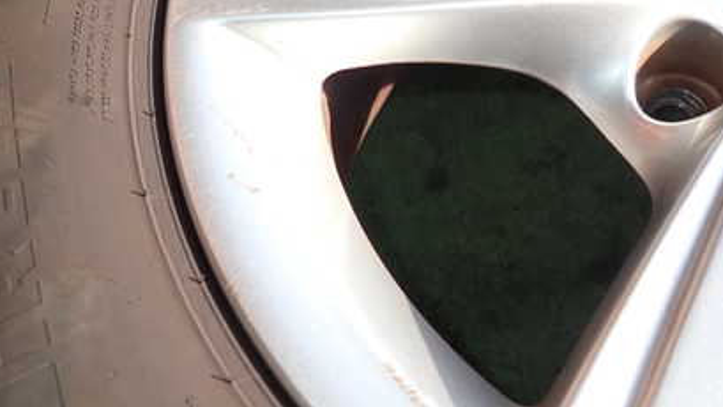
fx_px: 767
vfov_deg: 29.7
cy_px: 198
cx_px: 445
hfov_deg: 50.1
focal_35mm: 40
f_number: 5.6
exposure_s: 1/100
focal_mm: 4.5
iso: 100
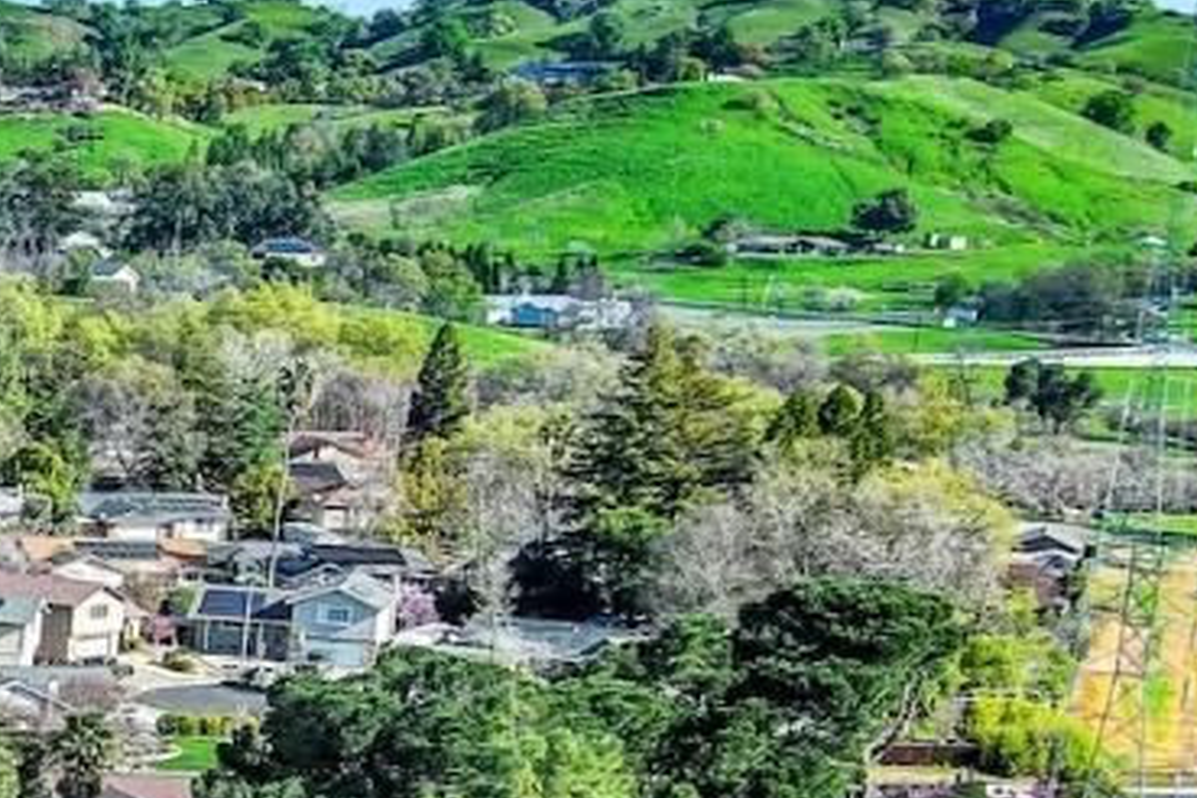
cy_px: 937
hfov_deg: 15.0
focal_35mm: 118
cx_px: -993
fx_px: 3923
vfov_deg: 11.4
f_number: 2.8
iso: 100
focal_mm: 10.6
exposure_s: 1/936
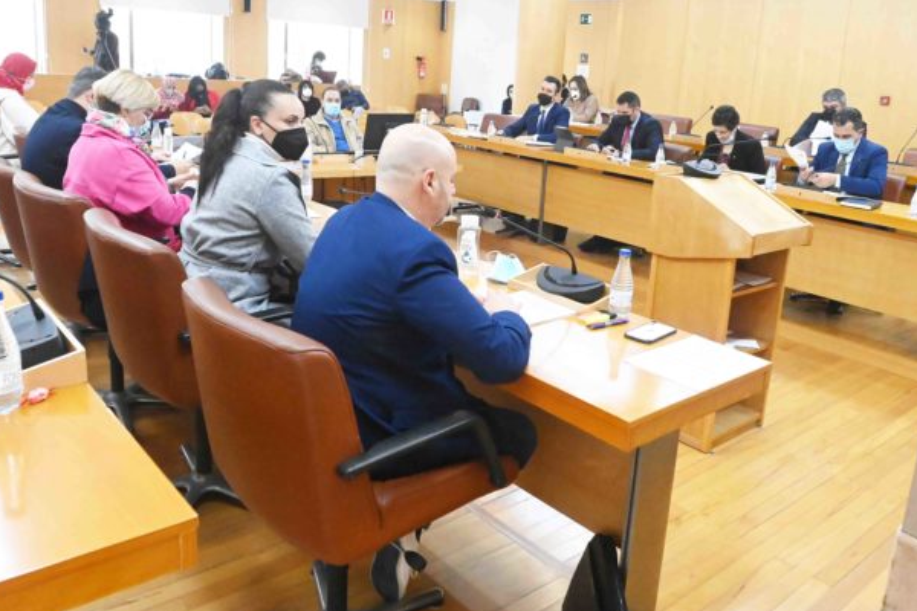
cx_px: 506
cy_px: 234
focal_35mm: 30
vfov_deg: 43.3
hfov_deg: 61.8
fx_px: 764
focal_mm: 24
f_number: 14
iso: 16000
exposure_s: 1/160
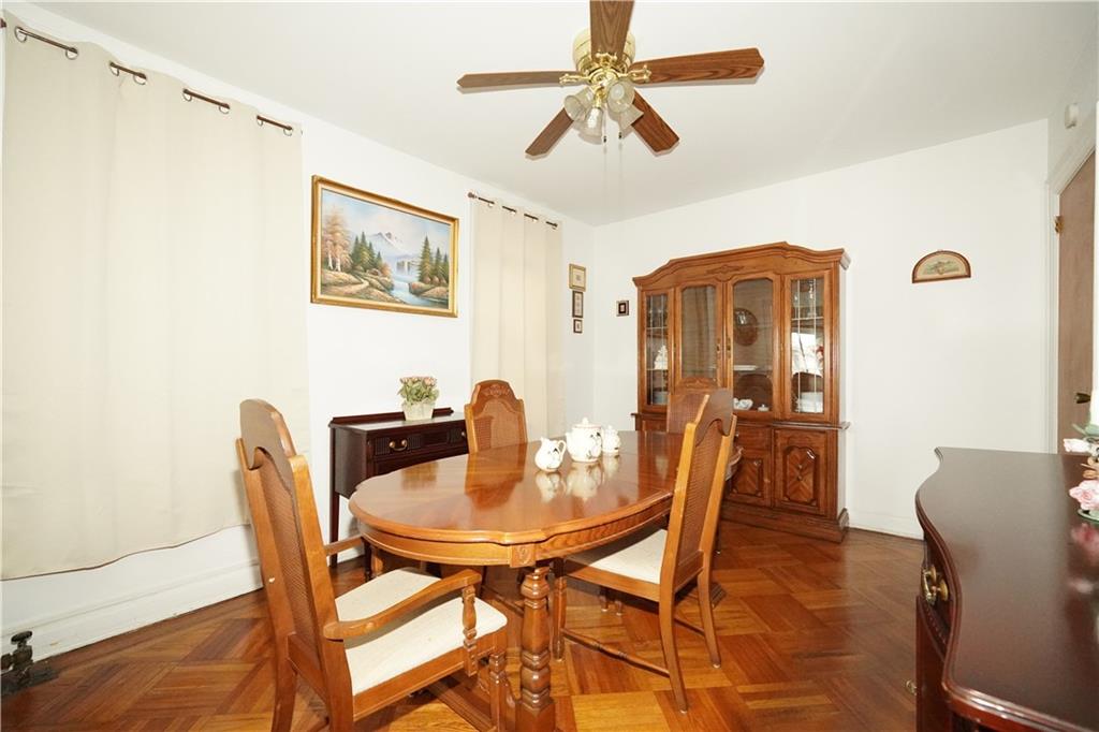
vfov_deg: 77.3
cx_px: 550
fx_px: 458
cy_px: 366
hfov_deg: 100.4
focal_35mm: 15
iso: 6400
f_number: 4.5
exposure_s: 1/125
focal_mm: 10
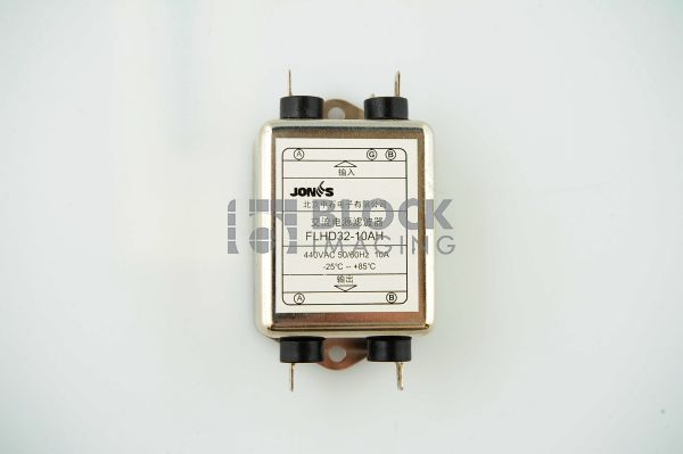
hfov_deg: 23.9
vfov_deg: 16.0
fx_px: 1611
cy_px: 227
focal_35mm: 85
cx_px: 342
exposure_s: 1/100
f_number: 9
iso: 800
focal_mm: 85
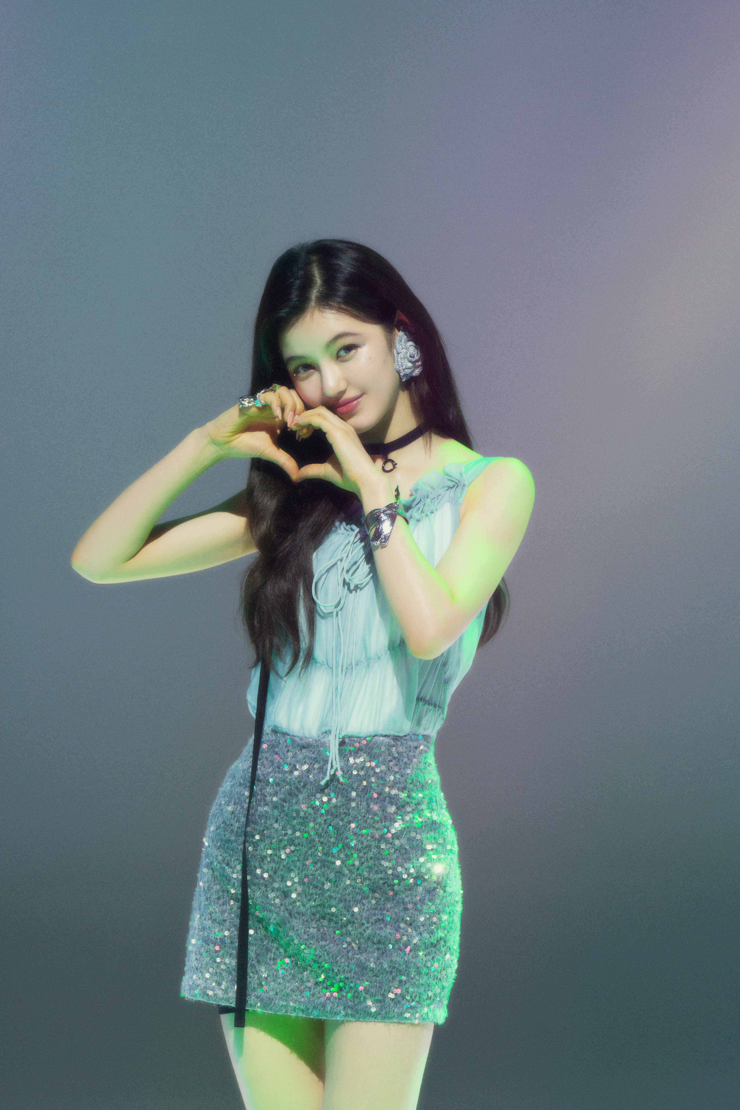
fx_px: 3145
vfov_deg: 20.0
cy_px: 555
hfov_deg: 13.4
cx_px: 370
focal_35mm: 102
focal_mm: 102
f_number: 2.8
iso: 800
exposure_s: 1/500
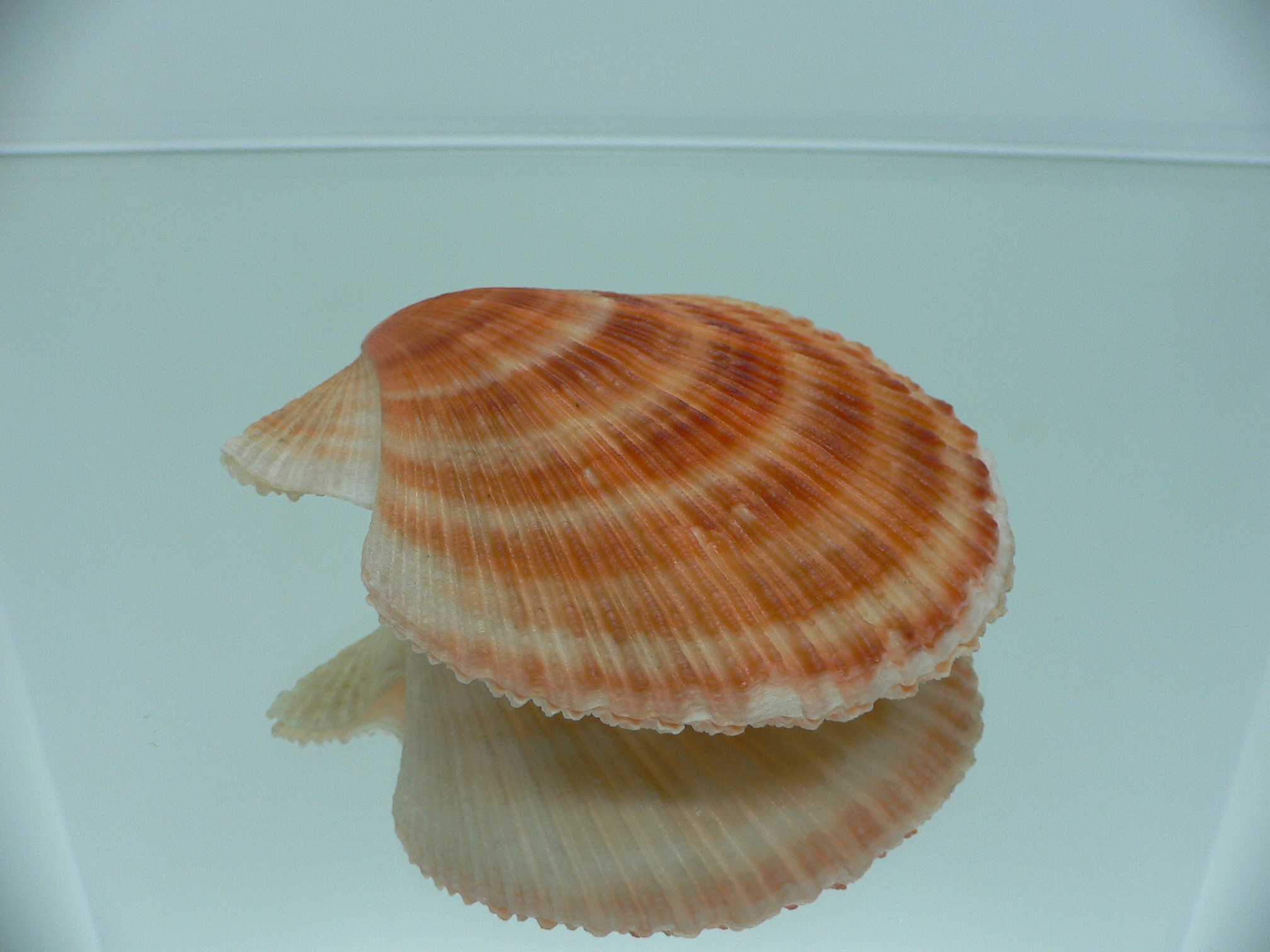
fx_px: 1284
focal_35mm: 35
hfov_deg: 52.6
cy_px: 476
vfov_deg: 40.7
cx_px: 635
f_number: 2.8
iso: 80
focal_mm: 4.6
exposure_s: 1/60
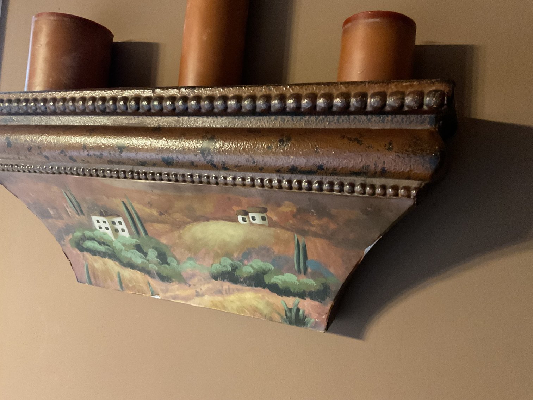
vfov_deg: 48.2
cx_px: 266
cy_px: 200
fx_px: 447
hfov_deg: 61.7
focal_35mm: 29
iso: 500
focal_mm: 3
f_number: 1.8
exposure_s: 1/24
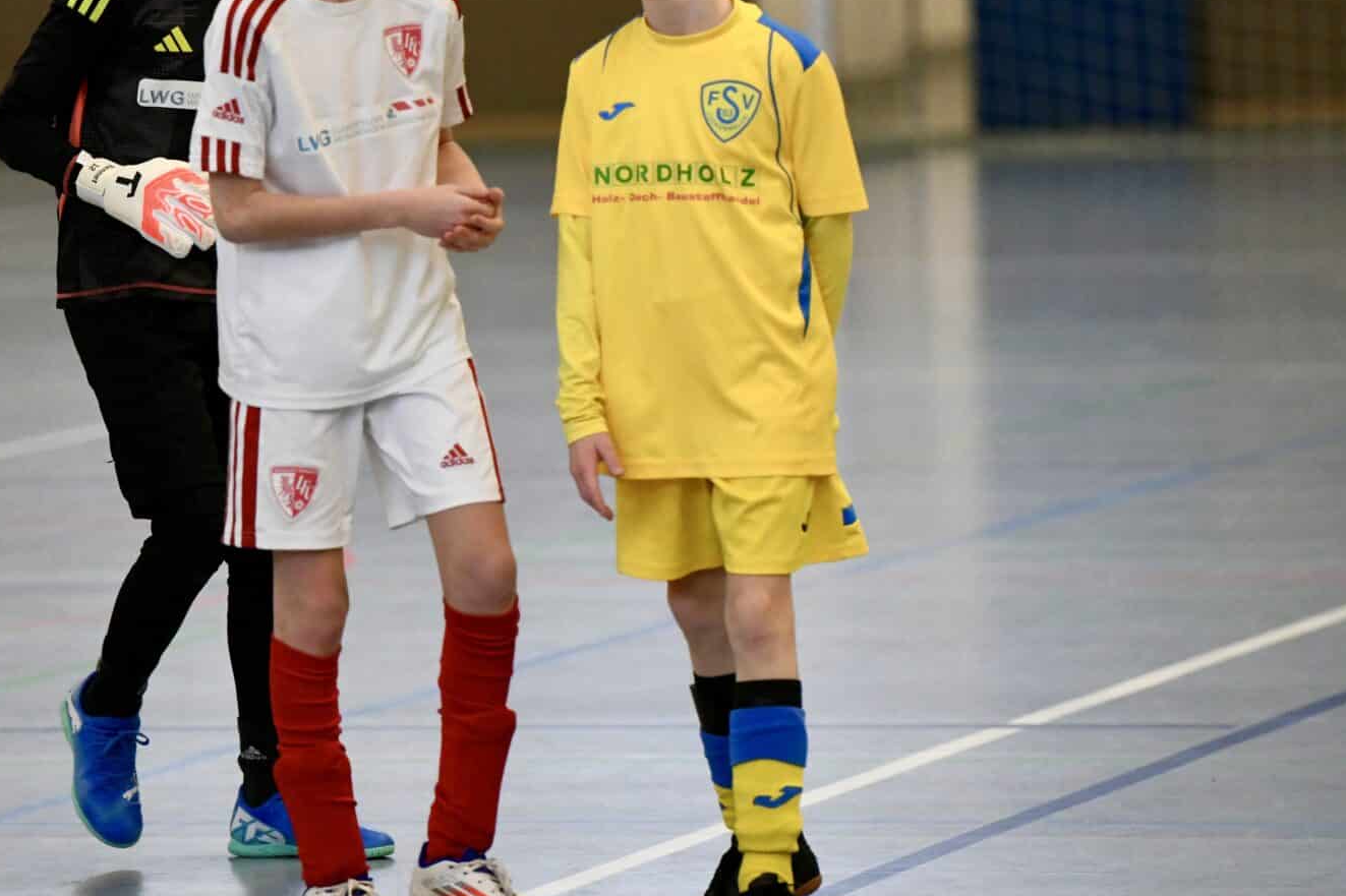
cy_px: 362
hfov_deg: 7.6
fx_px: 10128
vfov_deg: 5.1
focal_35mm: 271
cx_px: 332
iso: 5000
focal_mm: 175
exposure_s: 1/1250
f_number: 2.8
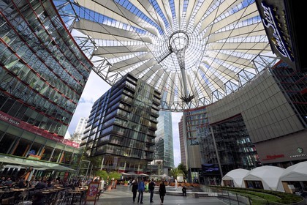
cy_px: 102
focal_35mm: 14
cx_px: 154
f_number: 13
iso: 200
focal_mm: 14
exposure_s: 1/160
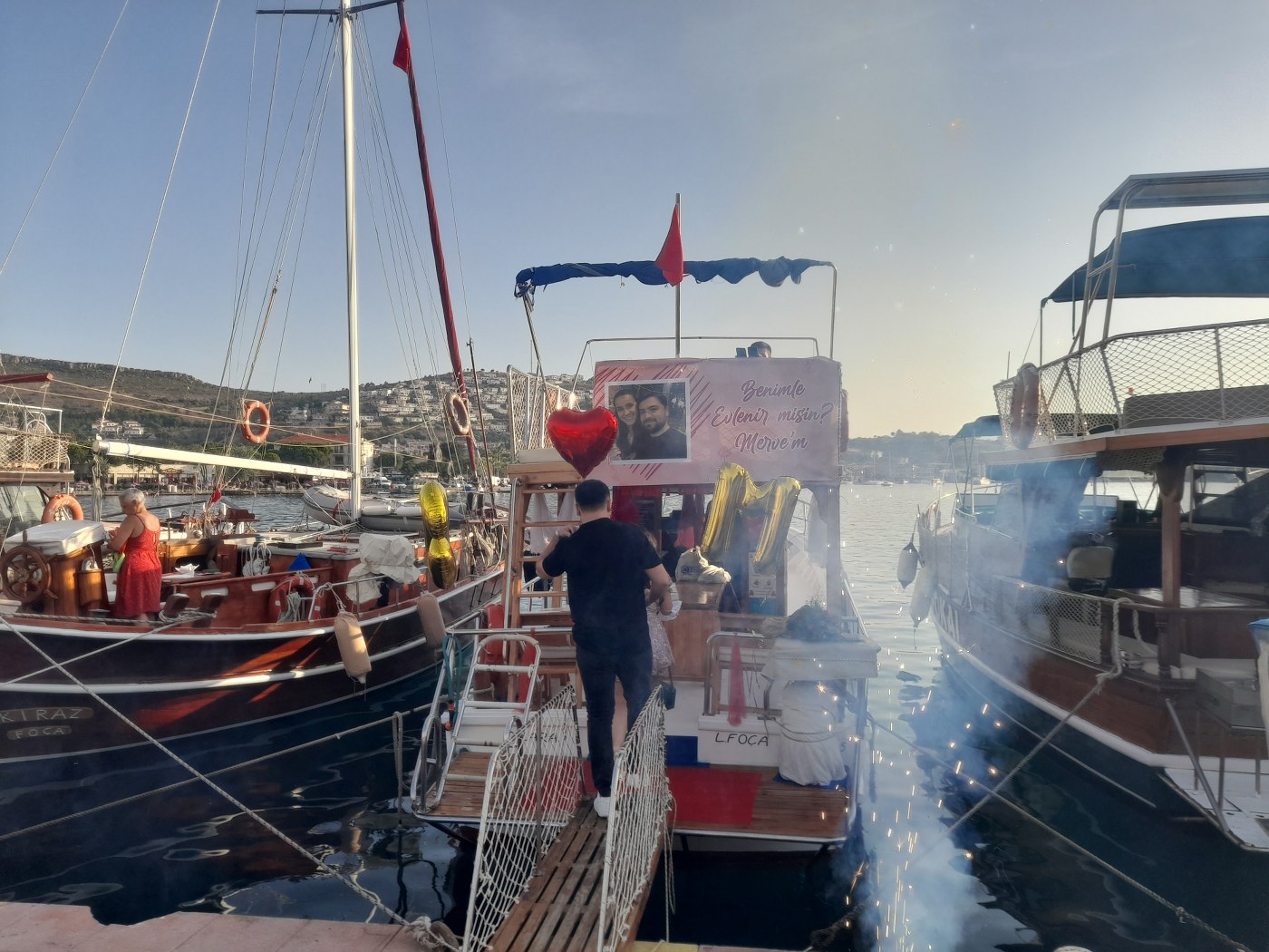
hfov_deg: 69.4
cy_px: 476
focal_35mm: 25
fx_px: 916
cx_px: 634
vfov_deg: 54.9
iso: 20
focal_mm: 4.6
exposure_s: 1/514
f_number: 2
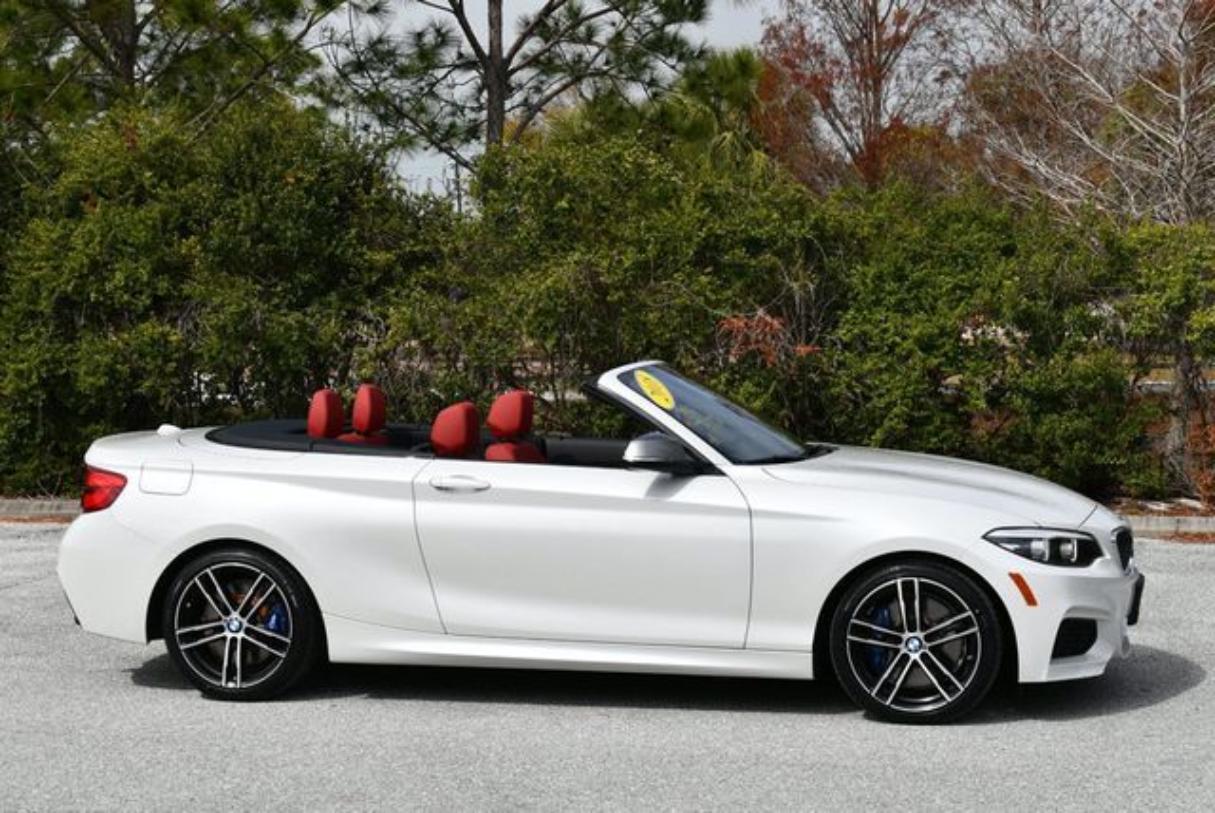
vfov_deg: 19.5
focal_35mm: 70
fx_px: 2365
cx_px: 608
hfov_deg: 28.8
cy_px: 406
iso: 100
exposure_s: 1/320
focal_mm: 35
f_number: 9
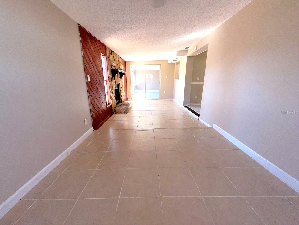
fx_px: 121
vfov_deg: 85.7
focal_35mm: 14
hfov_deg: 102.1
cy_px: 112
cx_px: 150
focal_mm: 2.22
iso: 40
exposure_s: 1/122
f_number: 2.2
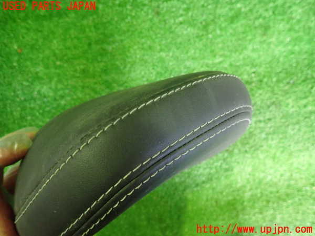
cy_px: 118
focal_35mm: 25
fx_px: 227
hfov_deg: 69.4
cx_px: 158
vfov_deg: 54.9
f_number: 2
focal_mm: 4.5
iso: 800
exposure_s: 1/50
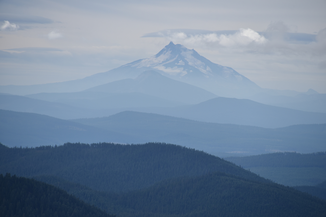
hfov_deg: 6.9
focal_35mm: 300
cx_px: 163
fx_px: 2717
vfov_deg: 4.6
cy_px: 108
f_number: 8
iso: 100
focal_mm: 300
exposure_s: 1/640
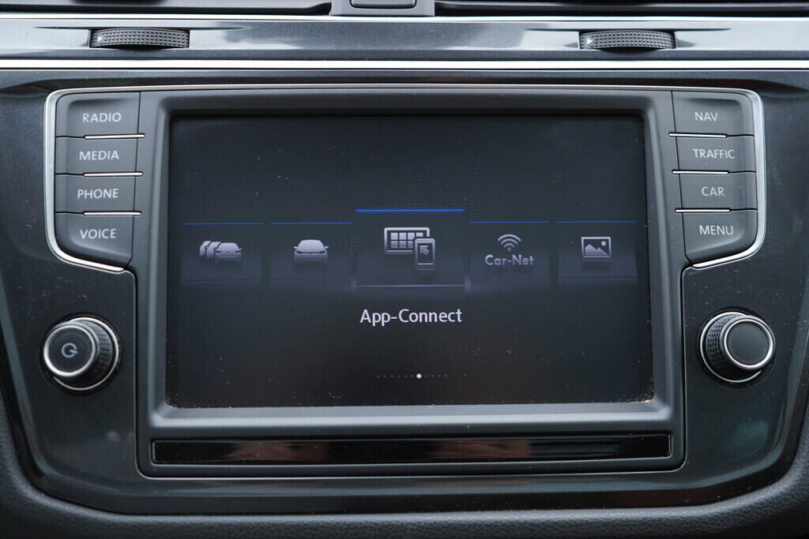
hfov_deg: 53.1
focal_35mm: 36
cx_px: 404
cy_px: 270
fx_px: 809
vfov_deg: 36.9
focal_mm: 24
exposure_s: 1/40
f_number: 2.8
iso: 250
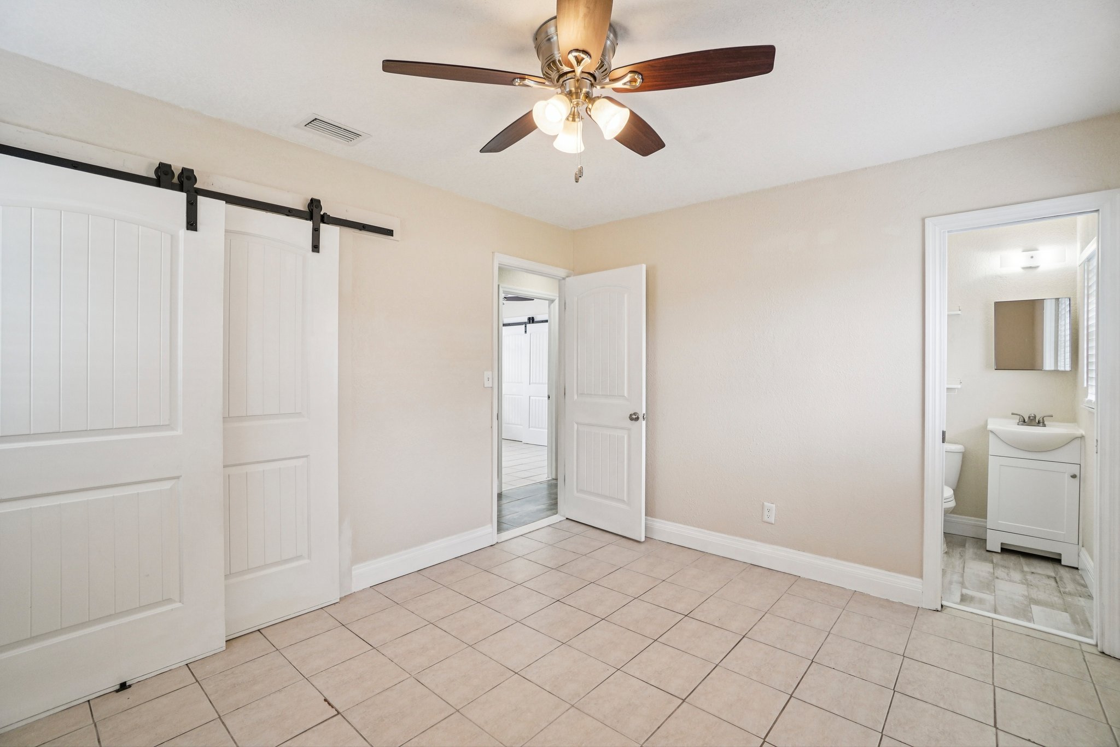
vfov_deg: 77.3
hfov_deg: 100.4
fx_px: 467
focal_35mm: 15
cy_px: 374
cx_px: 560
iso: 200
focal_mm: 10
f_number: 6.7
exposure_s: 1/30
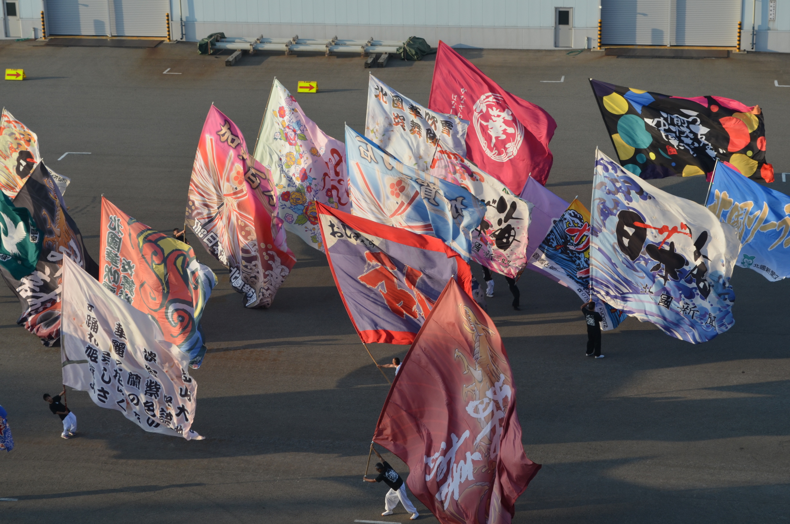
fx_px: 1807
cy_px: 262
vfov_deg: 16.5
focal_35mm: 82
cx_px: 395
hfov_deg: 24.7
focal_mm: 55
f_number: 8
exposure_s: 1/250
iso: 200
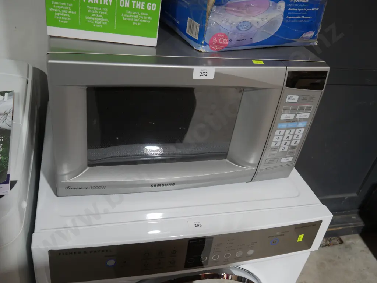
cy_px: 142
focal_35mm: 32
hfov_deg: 56.8
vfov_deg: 44.2
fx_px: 349
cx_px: 188
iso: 400
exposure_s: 1/60
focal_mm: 16
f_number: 3.6
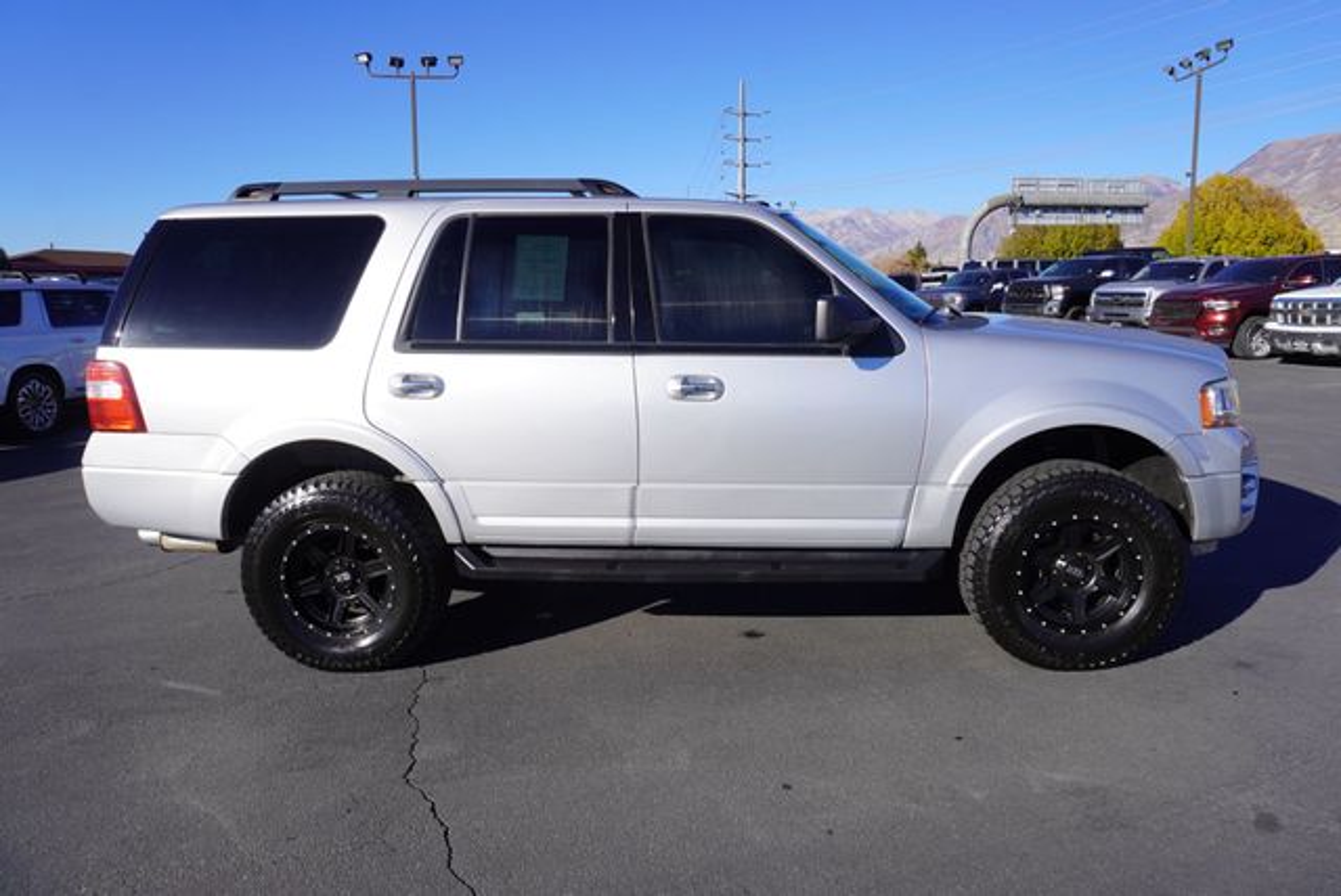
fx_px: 895
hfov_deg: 73.7
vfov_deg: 53.2
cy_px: 448
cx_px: 670
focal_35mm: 24
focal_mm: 16
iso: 100
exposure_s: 1/250
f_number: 8
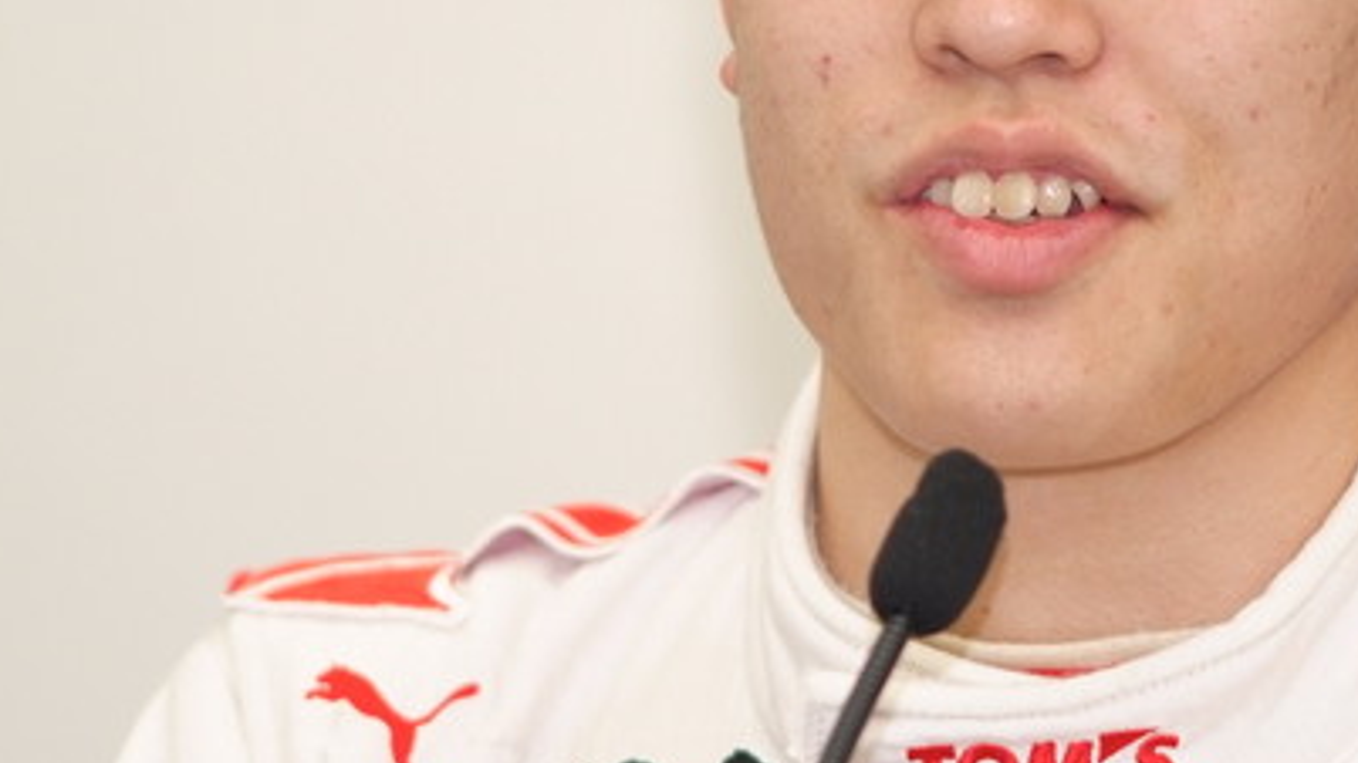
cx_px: 976
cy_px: 132
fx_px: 18254
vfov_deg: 2.4
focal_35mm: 507
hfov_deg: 4.3
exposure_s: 1/250
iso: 800
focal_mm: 180
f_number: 2.8
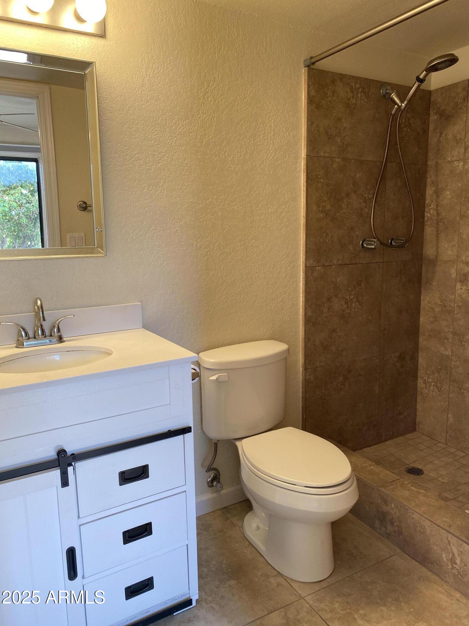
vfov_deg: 67.3
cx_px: 234
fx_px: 470
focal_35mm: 26
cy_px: 313
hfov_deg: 53.1
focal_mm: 4.25
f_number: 1.8
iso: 125
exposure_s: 1/120
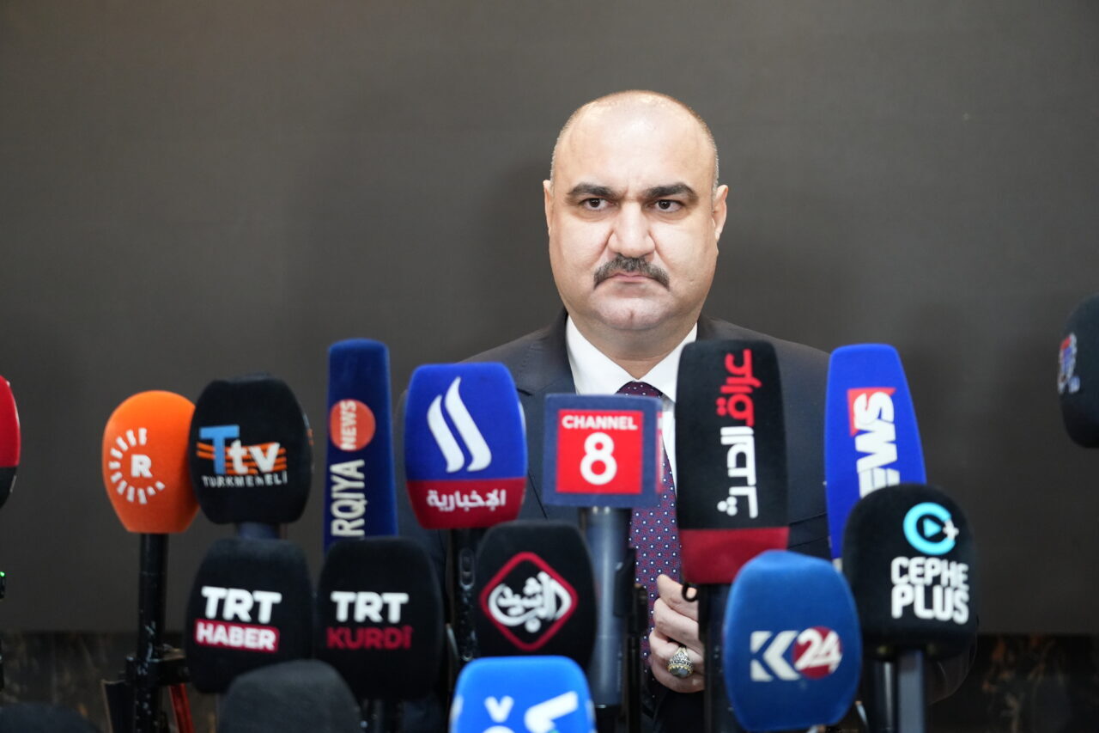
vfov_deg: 23.8
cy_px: 366
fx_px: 1740
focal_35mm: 57
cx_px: 550
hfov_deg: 35.1
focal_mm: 57
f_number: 4
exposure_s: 1/160
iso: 5000
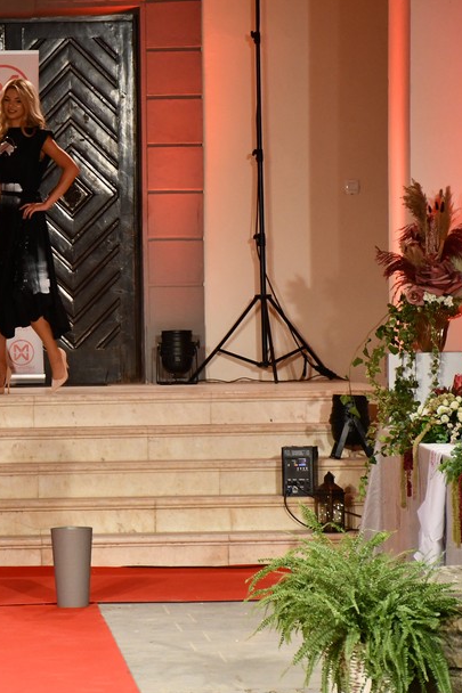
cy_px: 384
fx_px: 4122
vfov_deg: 9.6
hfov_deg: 6.4
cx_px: 2
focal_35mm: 214
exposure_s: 1/250
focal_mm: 85
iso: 2000
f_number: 5.3
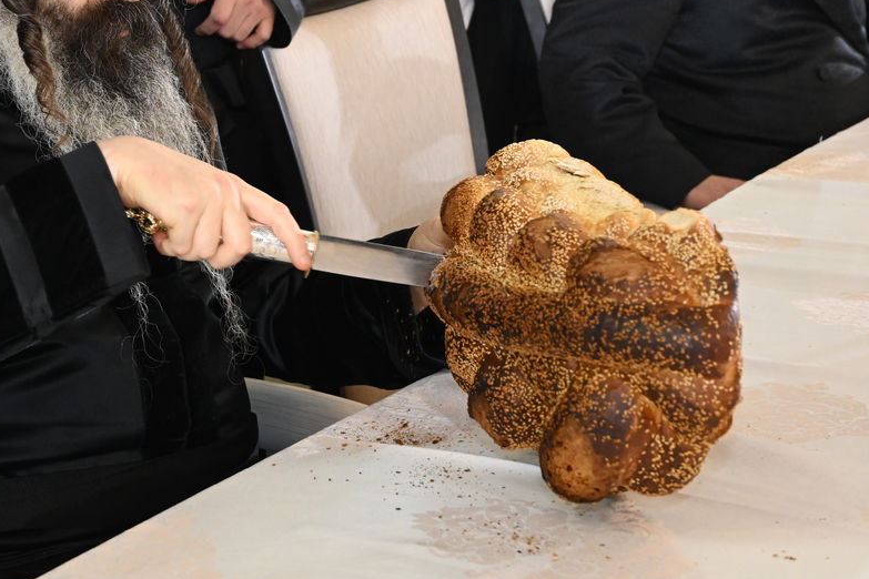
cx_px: 270
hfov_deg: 24.0
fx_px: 2028
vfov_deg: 16.2
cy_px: 131
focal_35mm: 84
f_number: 5.6
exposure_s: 1/200
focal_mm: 47
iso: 2500
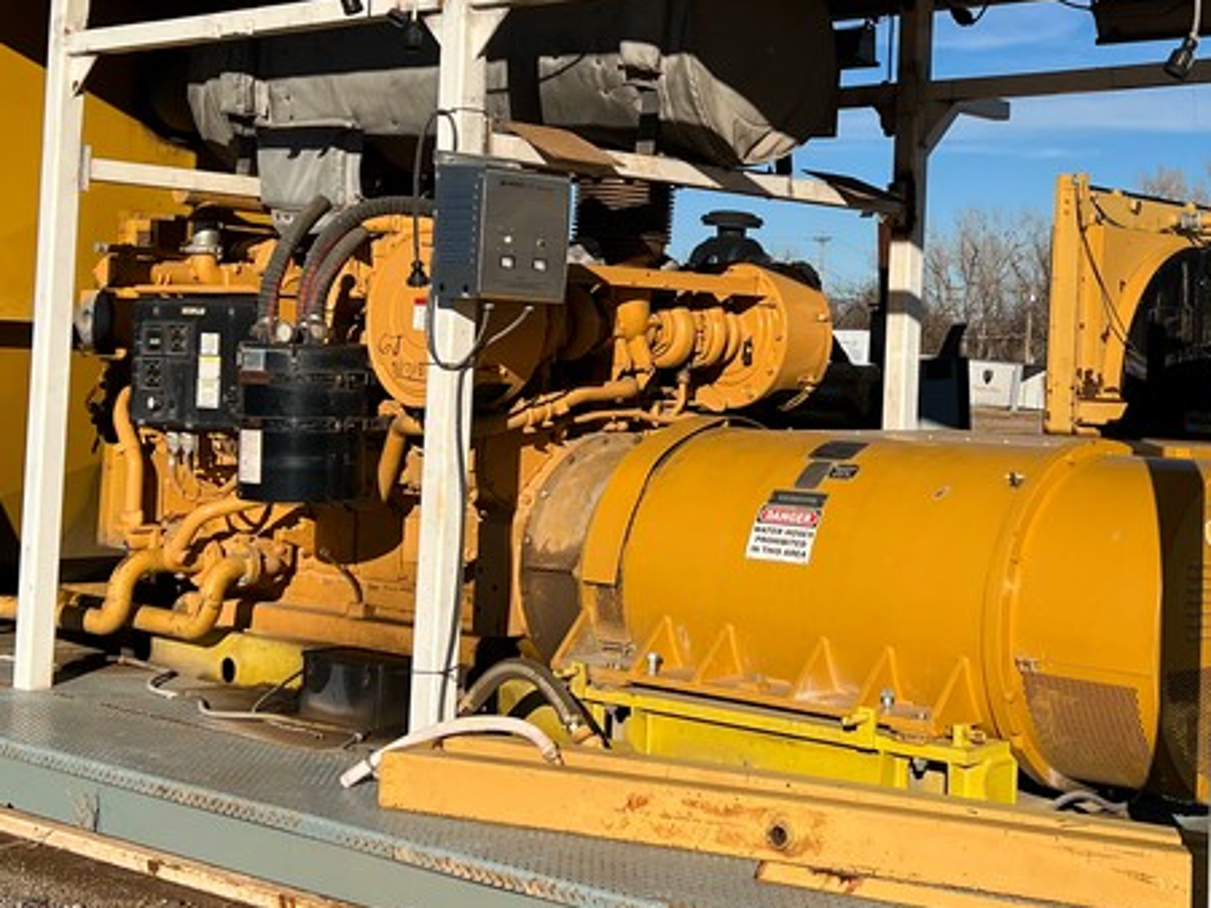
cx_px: 881
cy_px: 293
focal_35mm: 59
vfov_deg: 24.7
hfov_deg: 32.2
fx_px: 2063
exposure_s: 1/6579
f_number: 1.5
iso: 50
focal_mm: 5.7
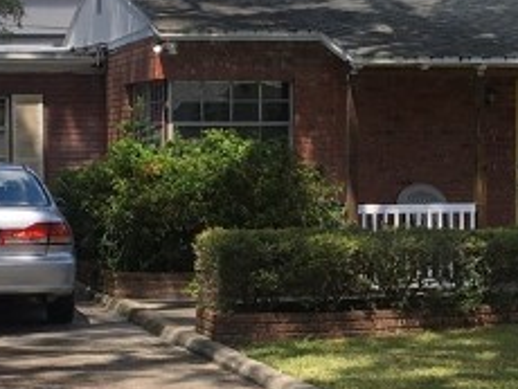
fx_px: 1932
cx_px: 288
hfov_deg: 15.3
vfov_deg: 11.5
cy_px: 180
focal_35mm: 129
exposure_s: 1/646
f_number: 2.2
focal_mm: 4.15
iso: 25
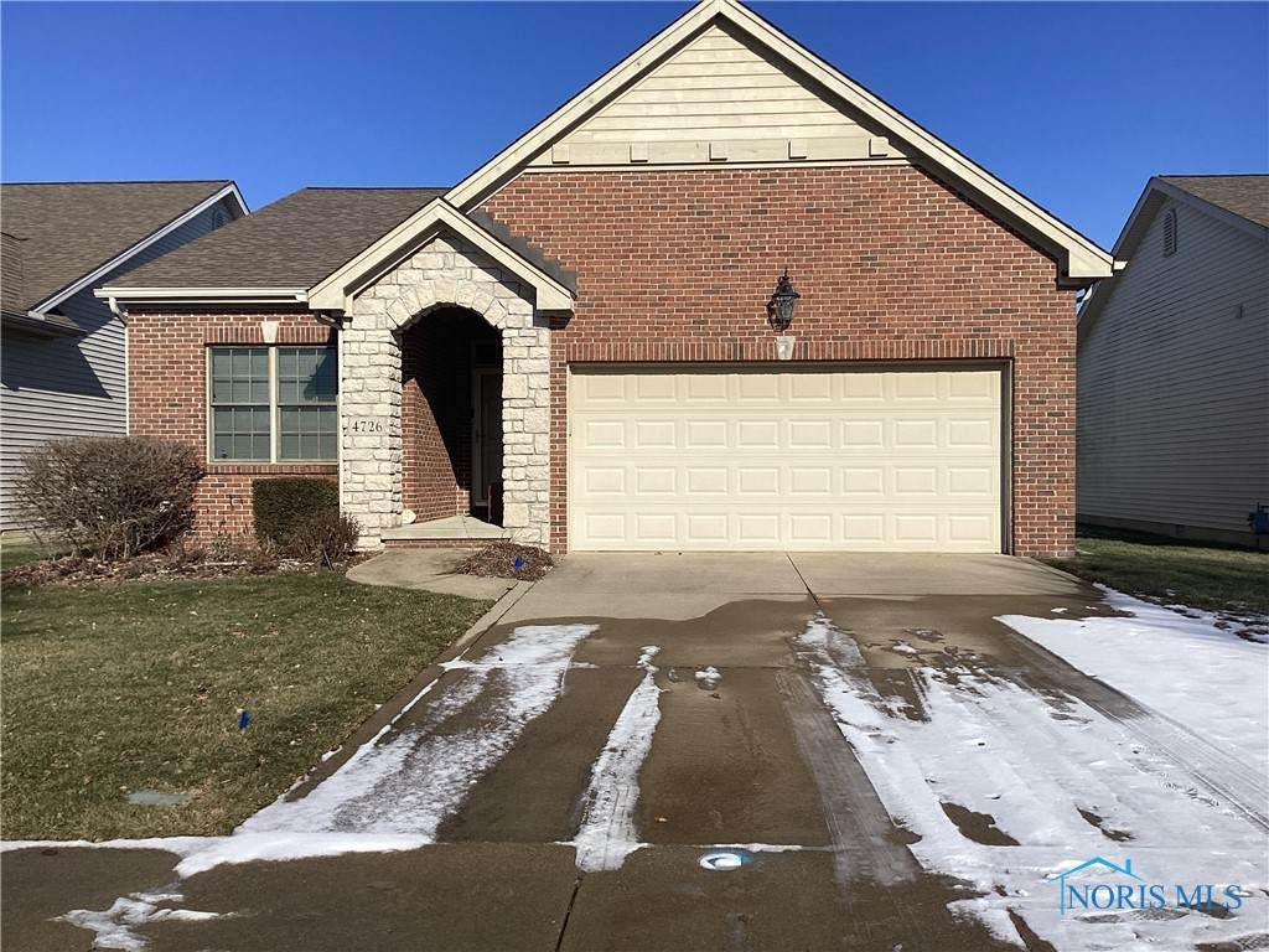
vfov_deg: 45.4
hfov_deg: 58.4
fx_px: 1136
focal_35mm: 31
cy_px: 476
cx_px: 634
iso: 25
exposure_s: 1/2551
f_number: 2.4
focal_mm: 3.3
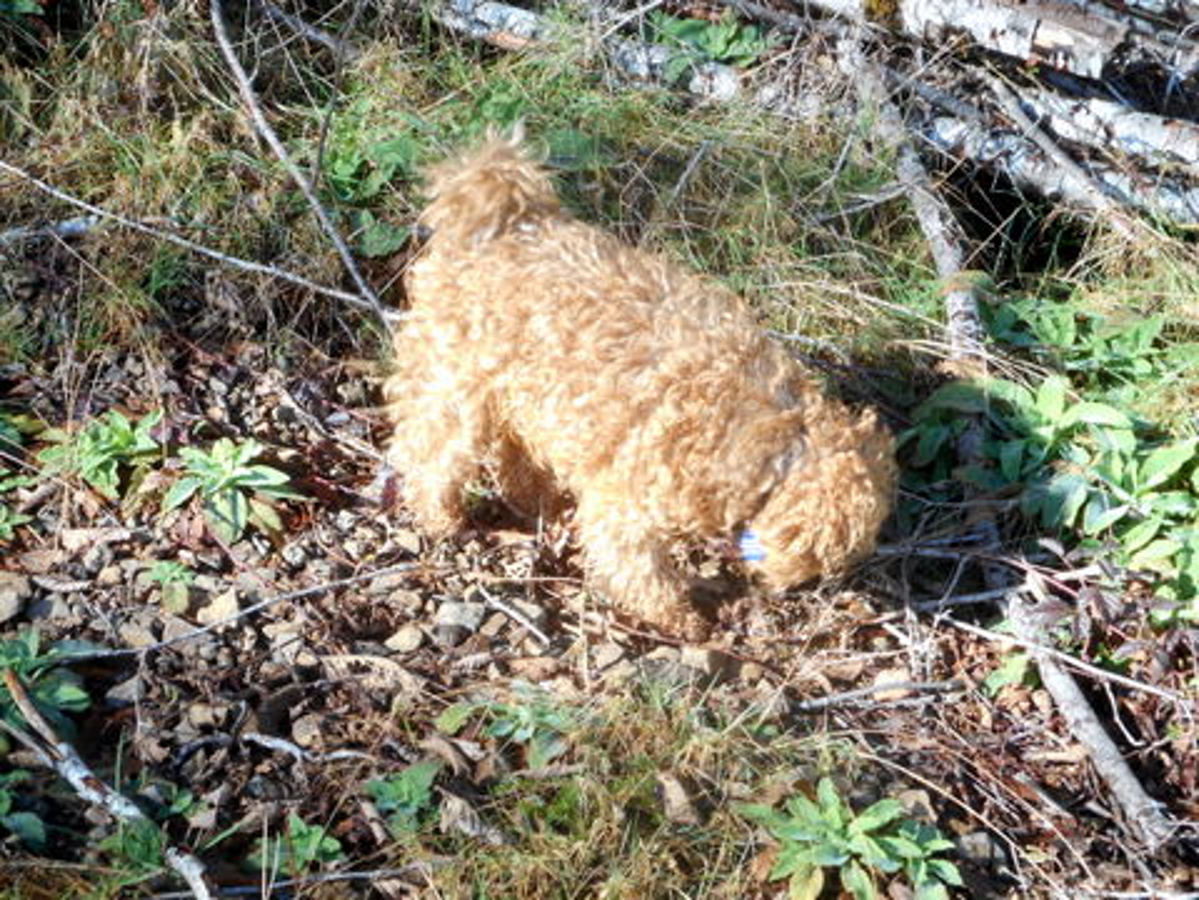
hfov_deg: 22.0
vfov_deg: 16.6
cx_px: 600
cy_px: 450
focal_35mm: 89
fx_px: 3083
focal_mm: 15.9
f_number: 5.6
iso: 110
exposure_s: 1/60
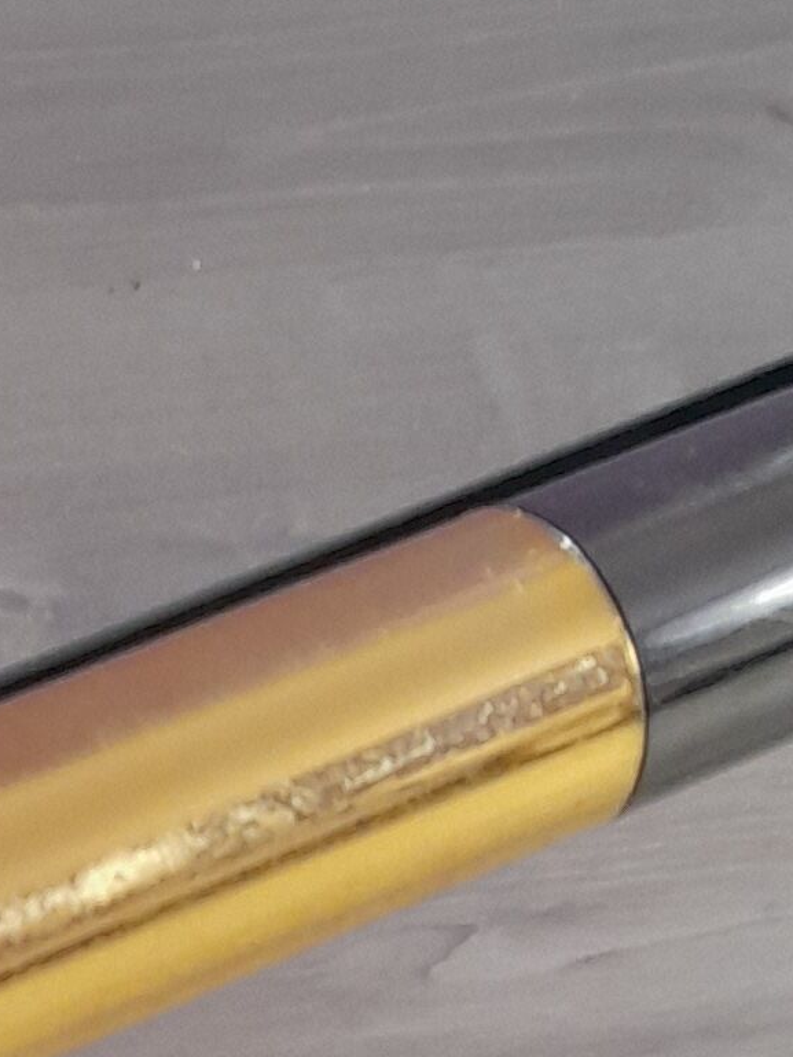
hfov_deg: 11.1
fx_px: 3970
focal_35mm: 130
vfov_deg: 14.3
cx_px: -309
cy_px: 1541
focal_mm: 4.6
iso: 200
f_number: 2
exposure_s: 1/50
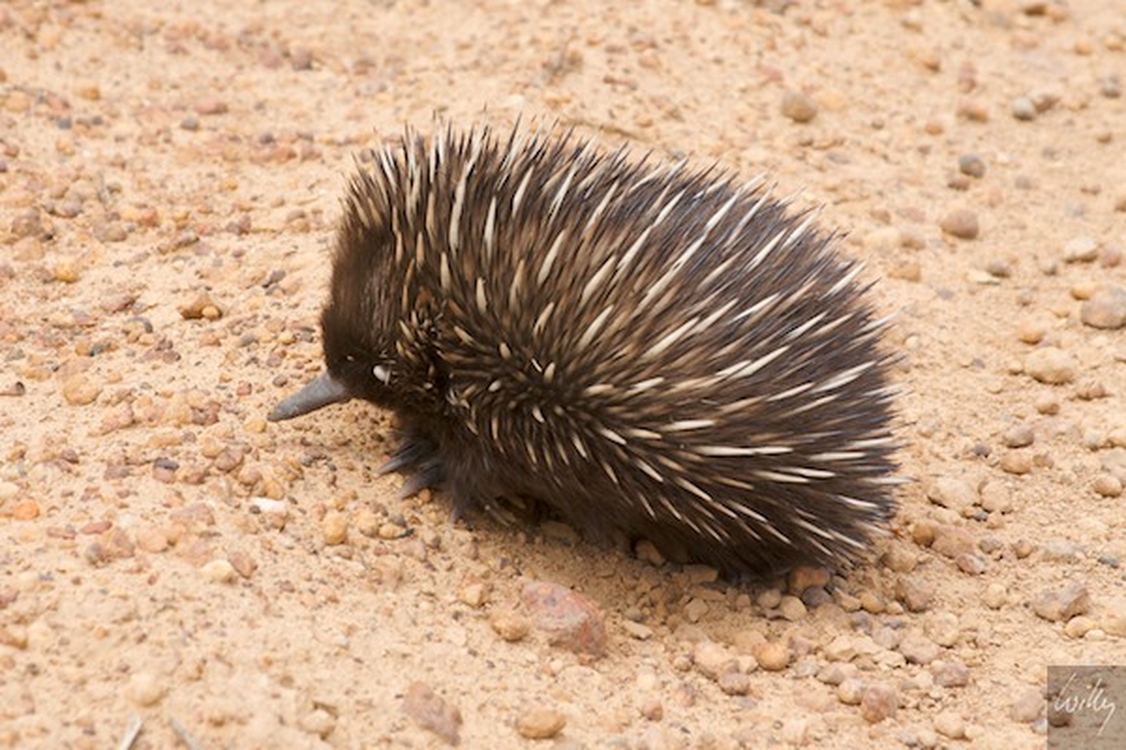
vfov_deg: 10.8
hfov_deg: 16.1
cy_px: 375
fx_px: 3988
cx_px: 563
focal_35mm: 128
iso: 320
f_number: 9
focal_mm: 85
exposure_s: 1/320
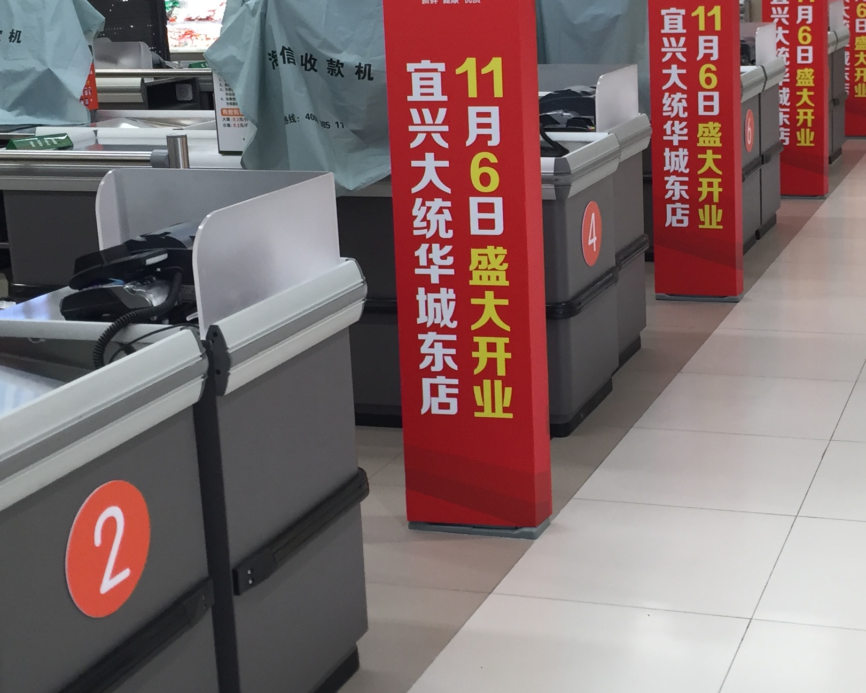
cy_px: 254
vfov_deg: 26.6
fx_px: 1461
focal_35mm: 57
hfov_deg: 32.5
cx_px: 623
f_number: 2.2
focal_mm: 4.15
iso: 32
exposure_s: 1/33
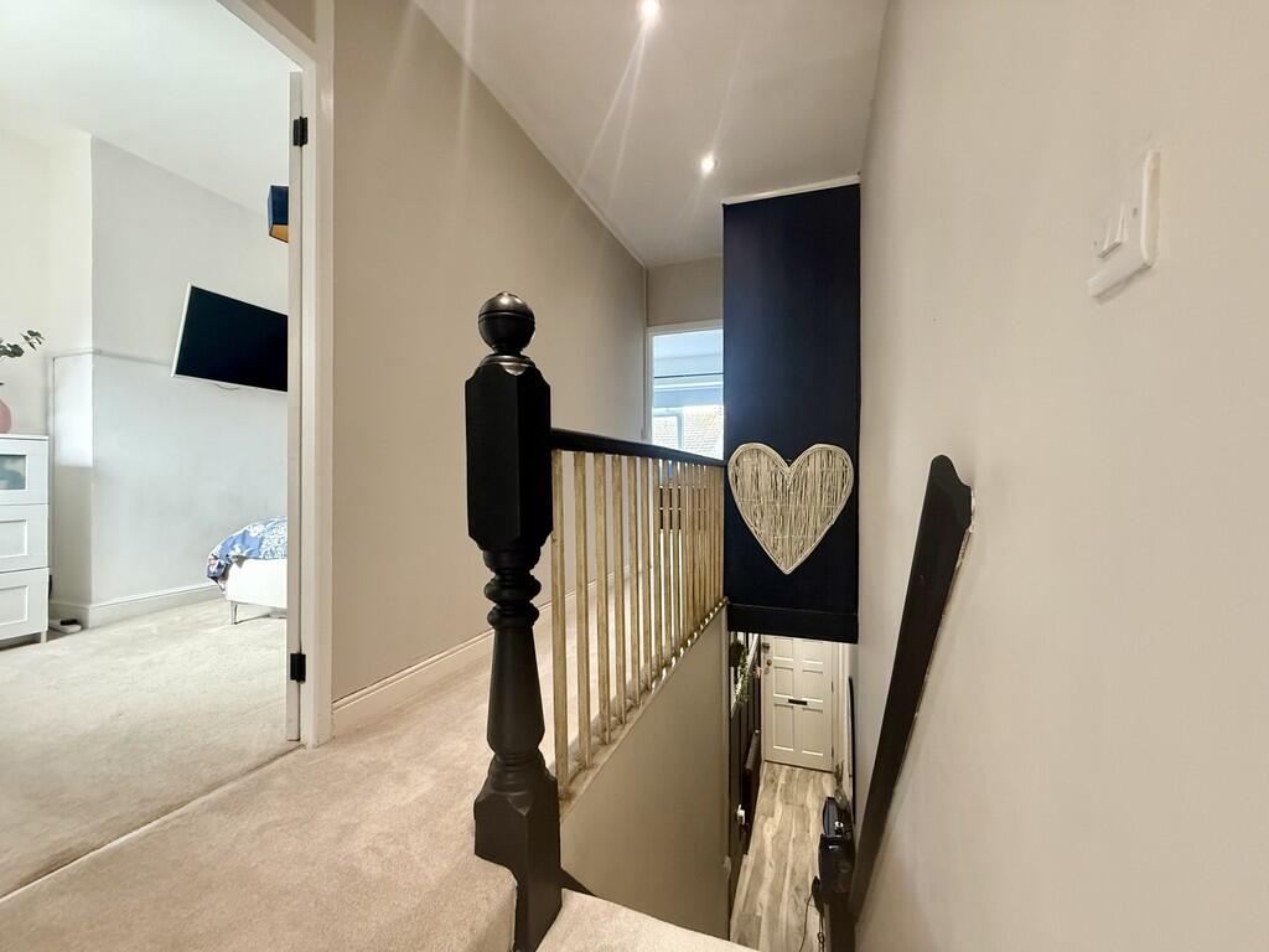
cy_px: 476
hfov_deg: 102.1
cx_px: 634
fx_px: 513
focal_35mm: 14
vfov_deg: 85.7
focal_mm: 2.22
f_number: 2.2
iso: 640
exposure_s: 1/100
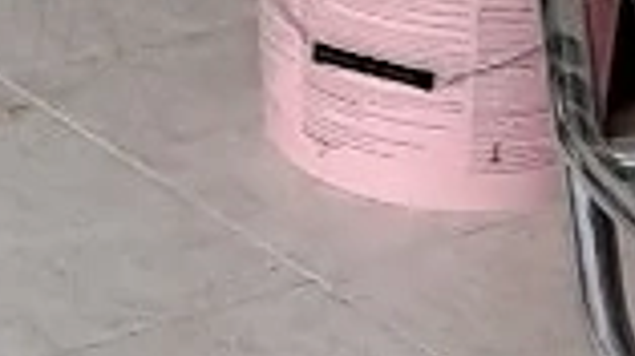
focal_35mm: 232
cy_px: 1284
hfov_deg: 8.7
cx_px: 1310
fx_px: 3903
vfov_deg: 4.8
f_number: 1.8
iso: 64
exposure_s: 1/100
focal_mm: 4.65
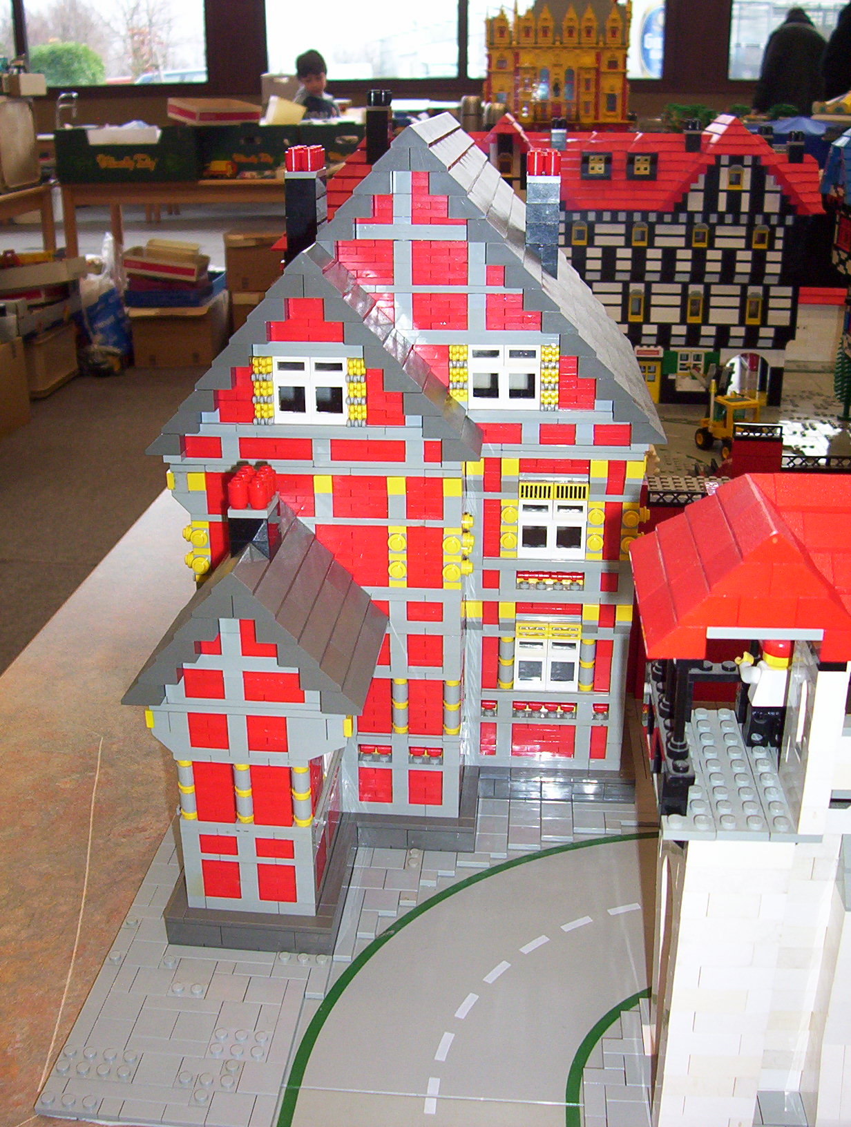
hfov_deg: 33.7
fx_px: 1404
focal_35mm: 43
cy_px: 564
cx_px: 426
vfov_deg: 43.8
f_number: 2.73
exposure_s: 1/60
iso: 140
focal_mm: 5.77
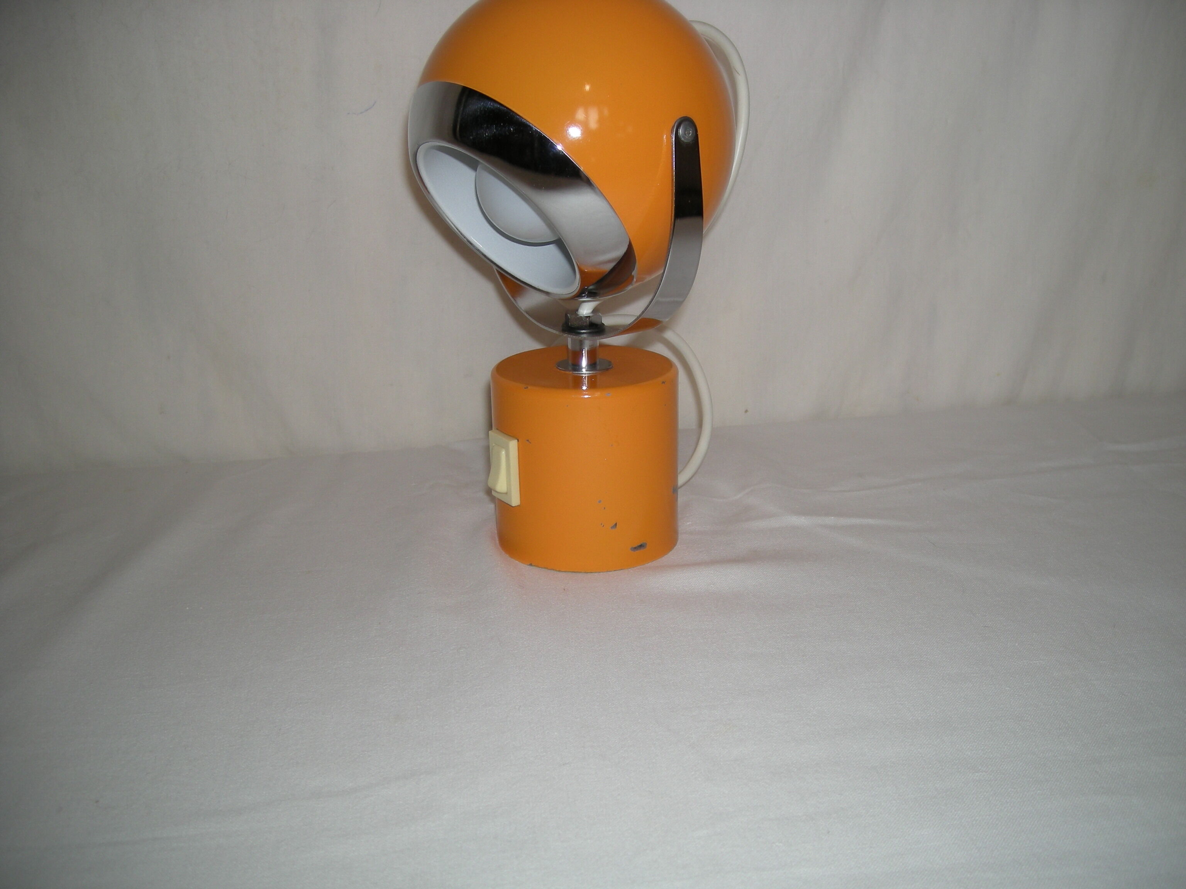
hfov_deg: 52.6
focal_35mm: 35
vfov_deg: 40.7
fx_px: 1199
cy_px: 444
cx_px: 593
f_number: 2.8
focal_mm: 5.7
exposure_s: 1/55.7
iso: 50
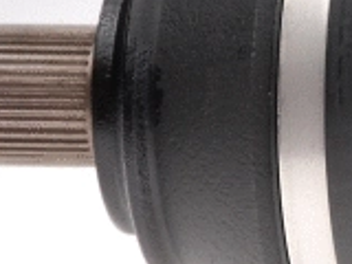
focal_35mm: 567
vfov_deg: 2.6
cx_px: 387
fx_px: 5764
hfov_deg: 3.5
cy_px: 62
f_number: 5.6
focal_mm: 105
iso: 400
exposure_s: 1/200
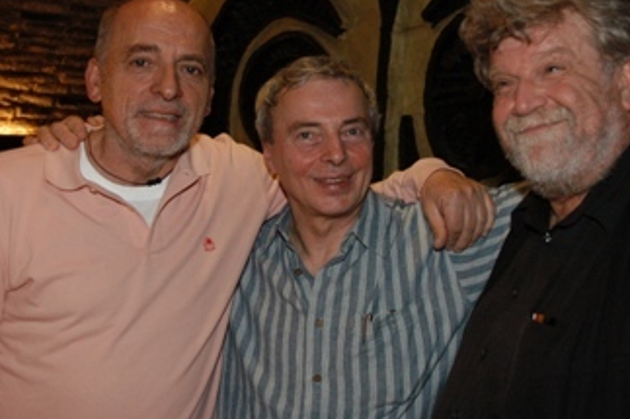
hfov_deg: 39.5
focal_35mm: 50
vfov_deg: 26.9
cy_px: 164
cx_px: 365
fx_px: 875
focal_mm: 24
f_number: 3.5
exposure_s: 1/60
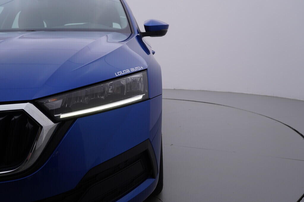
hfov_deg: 53.1
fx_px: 304
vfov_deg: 36.9
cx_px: 152
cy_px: 101
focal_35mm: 36
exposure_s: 1/125
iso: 125
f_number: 5
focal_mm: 24
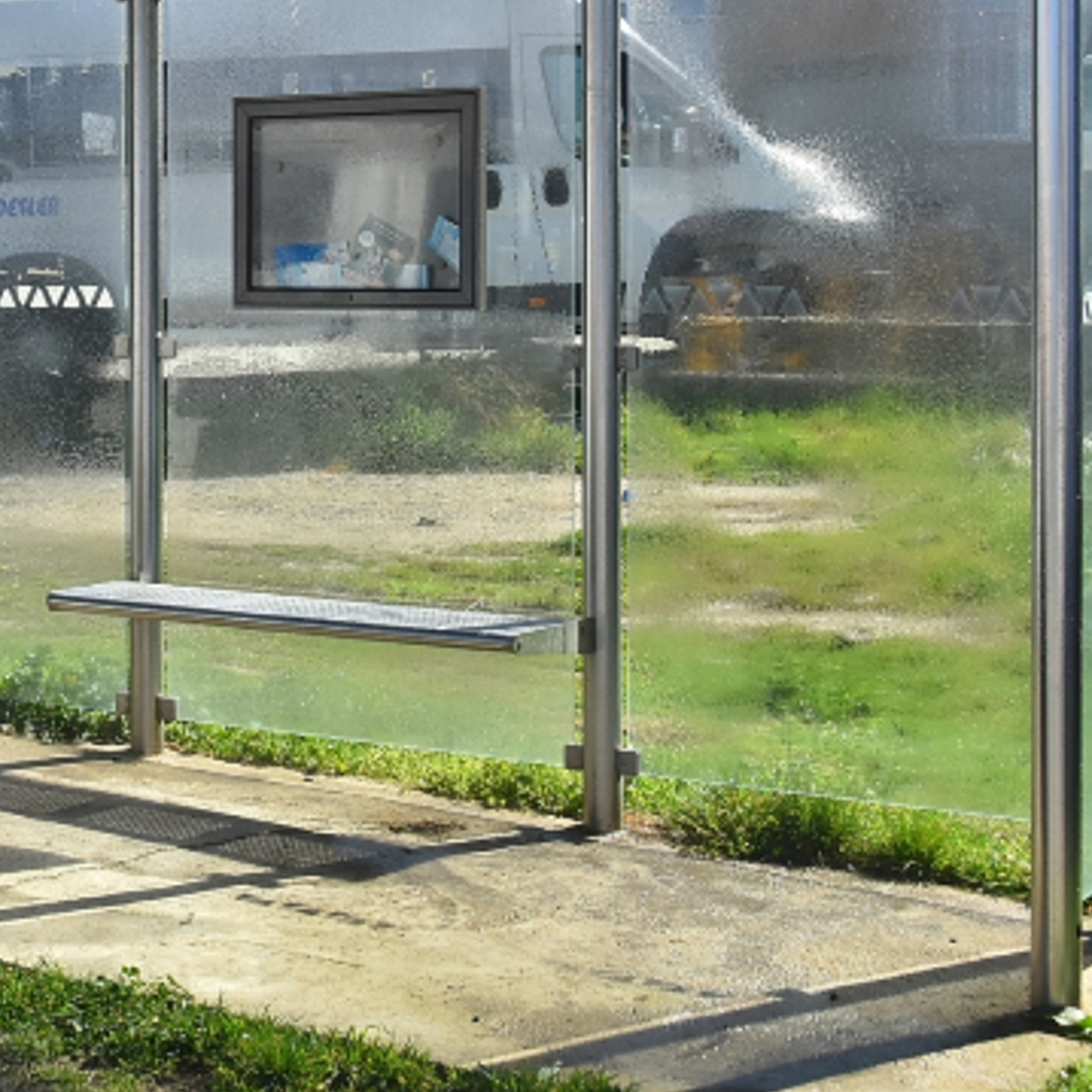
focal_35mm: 71
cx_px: 114
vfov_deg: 24.1
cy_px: 292
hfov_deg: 23.7
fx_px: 2532
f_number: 8
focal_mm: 25
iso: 500
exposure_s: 1/1000
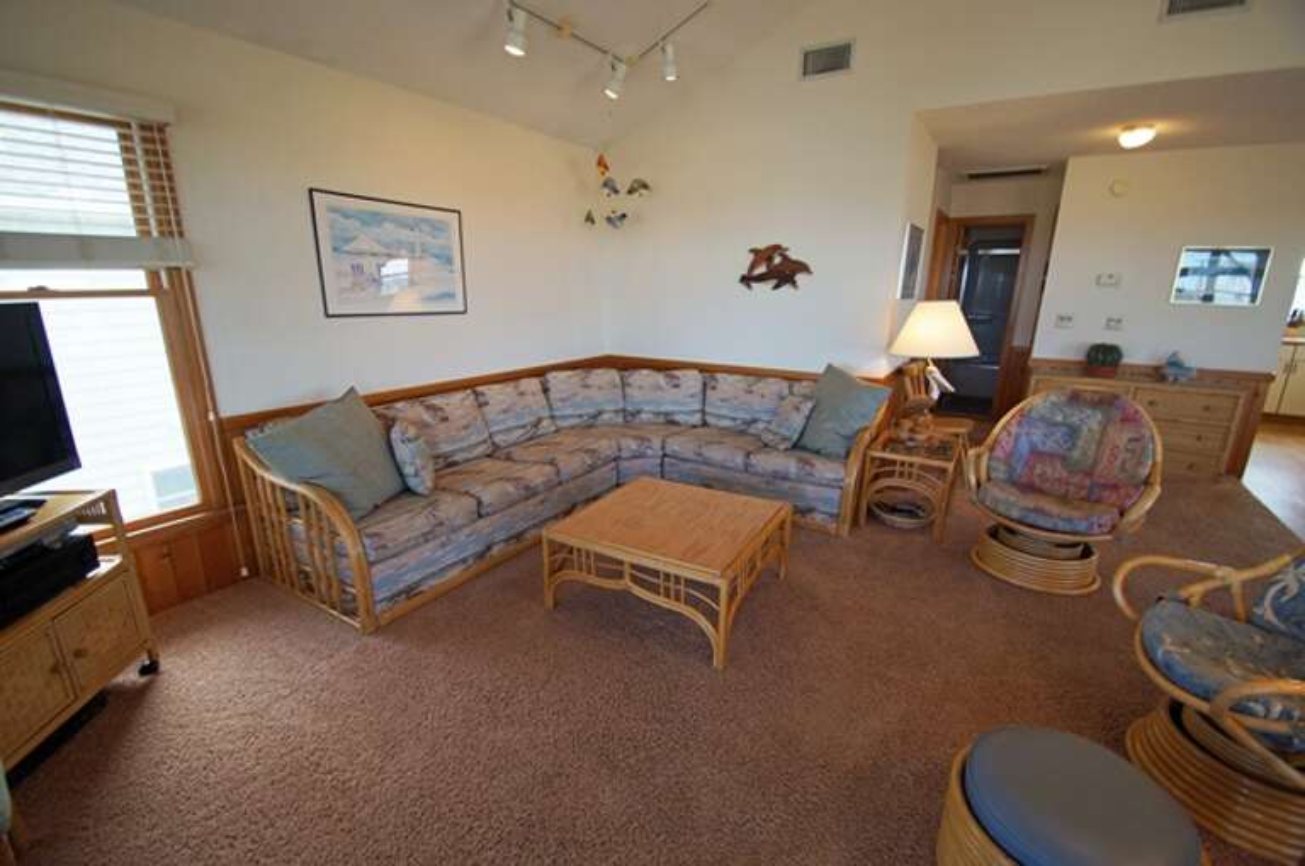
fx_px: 543
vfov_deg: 77.2
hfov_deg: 100.5
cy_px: 433
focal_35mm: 15
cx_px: 652
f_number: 4
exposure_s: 1/60
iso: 250
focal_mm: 10
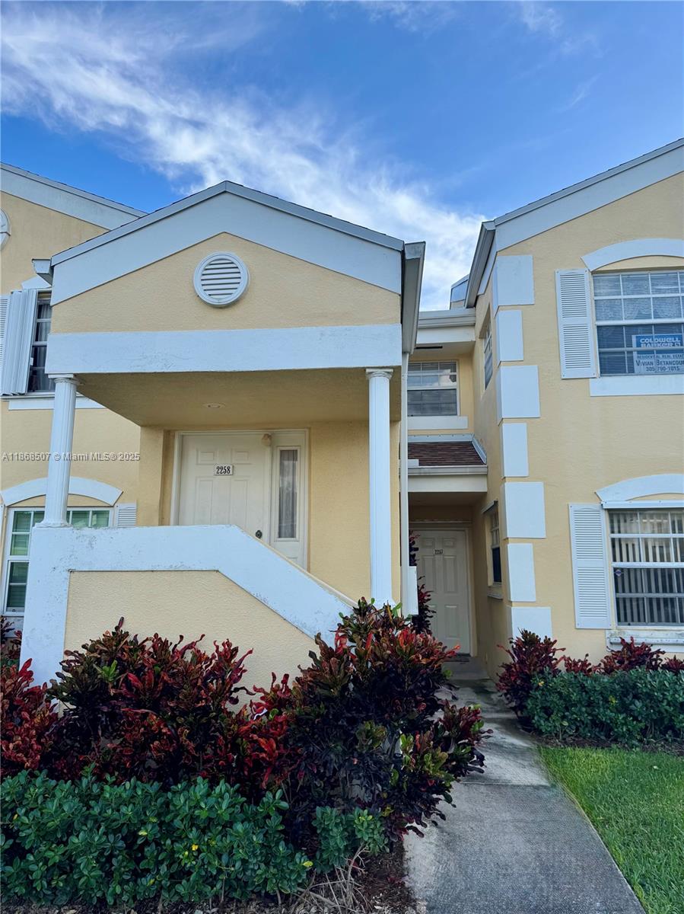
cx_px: 342
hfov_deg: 56.8
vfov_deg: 71.6
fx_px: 633
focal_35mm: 24
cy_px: 457
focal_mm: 6.76
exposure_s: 1/1488
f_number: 1.78
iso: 80
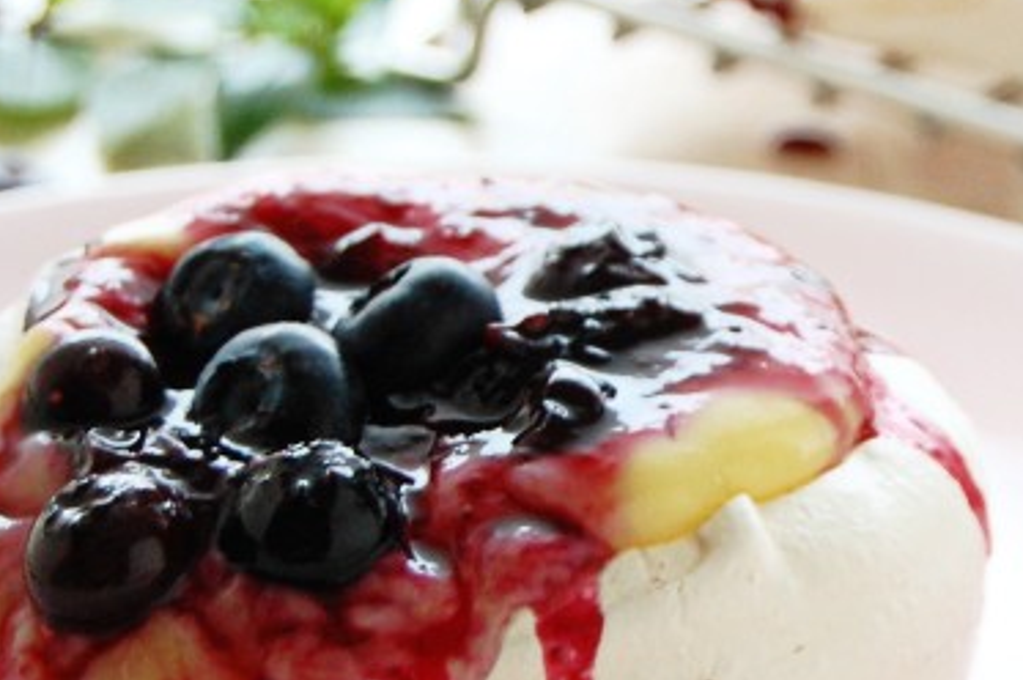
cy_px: 388
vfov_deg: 7.1
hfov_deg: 10.6
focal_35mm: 193
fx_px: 5479
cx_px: 864
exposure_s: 1/8
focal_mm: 48
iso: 800
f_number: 5.6
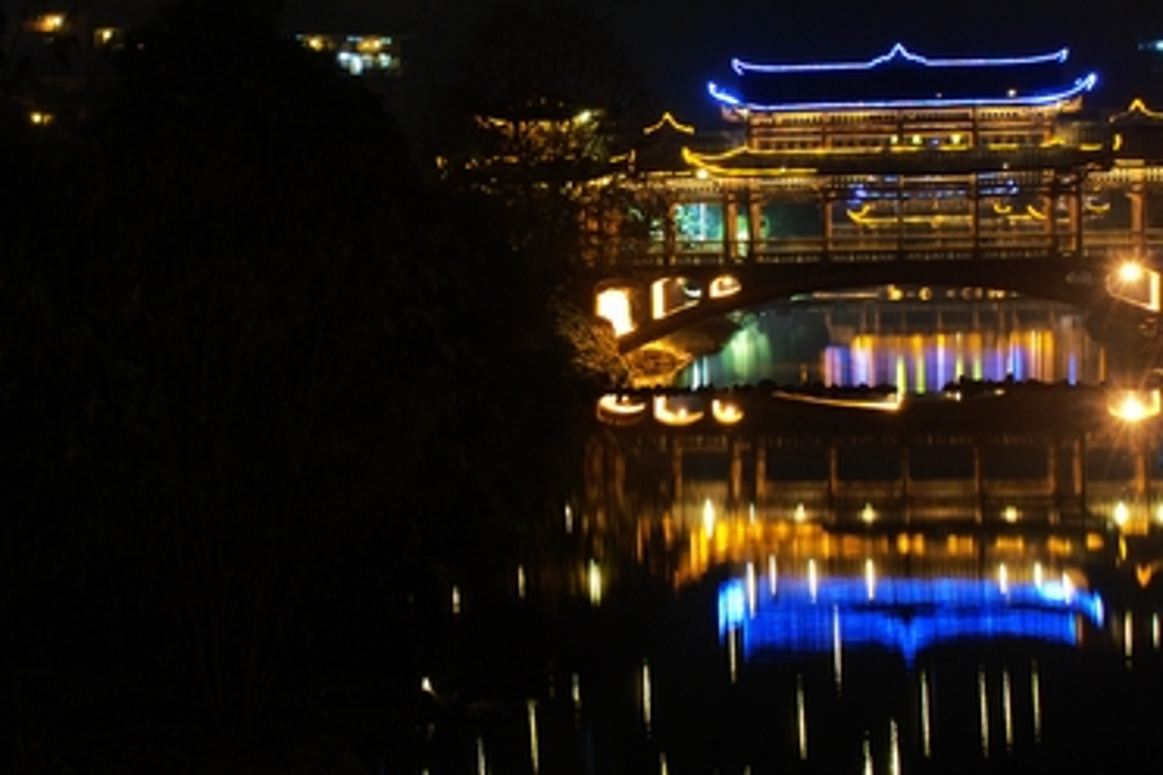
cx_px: 438
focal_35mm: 100
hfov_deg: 20.4
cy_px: 302
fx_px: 3233
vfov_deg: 13.7
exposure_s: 13
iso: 200
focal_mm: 31
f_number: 6.7
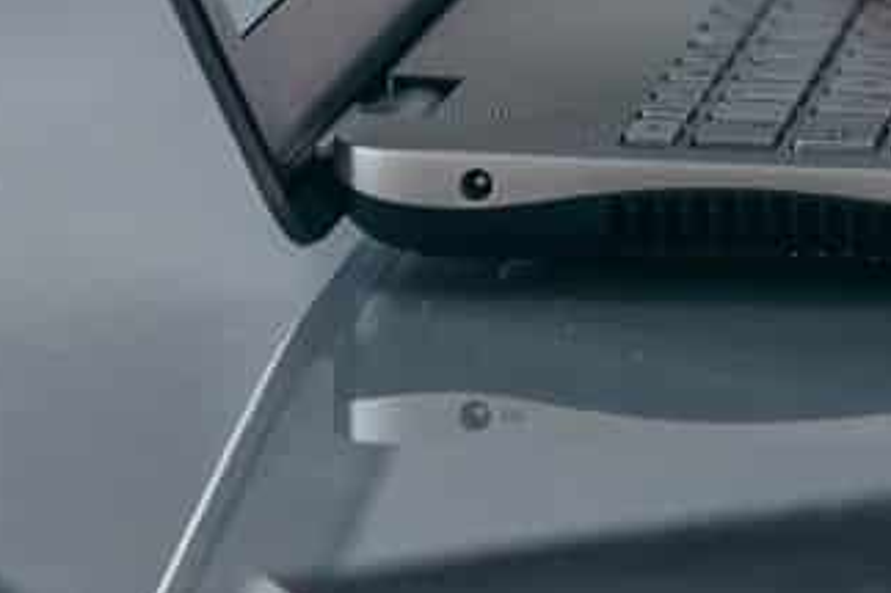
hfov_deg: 7.0
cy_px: -918
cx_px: 1636
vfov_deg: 4.7
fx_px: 7050
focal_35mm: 285
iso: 100
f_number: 2
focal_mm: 50
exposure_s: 1/250
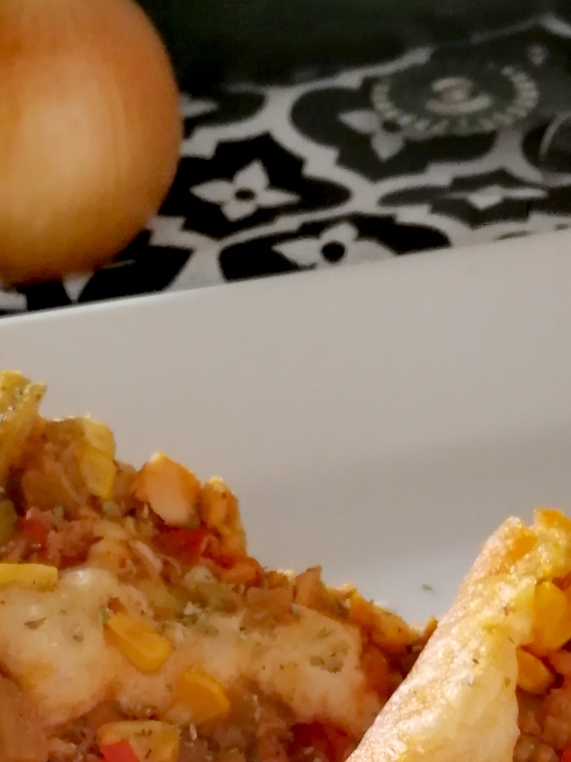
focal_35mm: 82
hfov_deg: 18.0
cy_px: 928
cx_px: 267
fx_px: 1804
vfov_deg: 22.0
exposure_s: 1/30
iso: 250
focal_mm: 3.95
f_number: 1.8
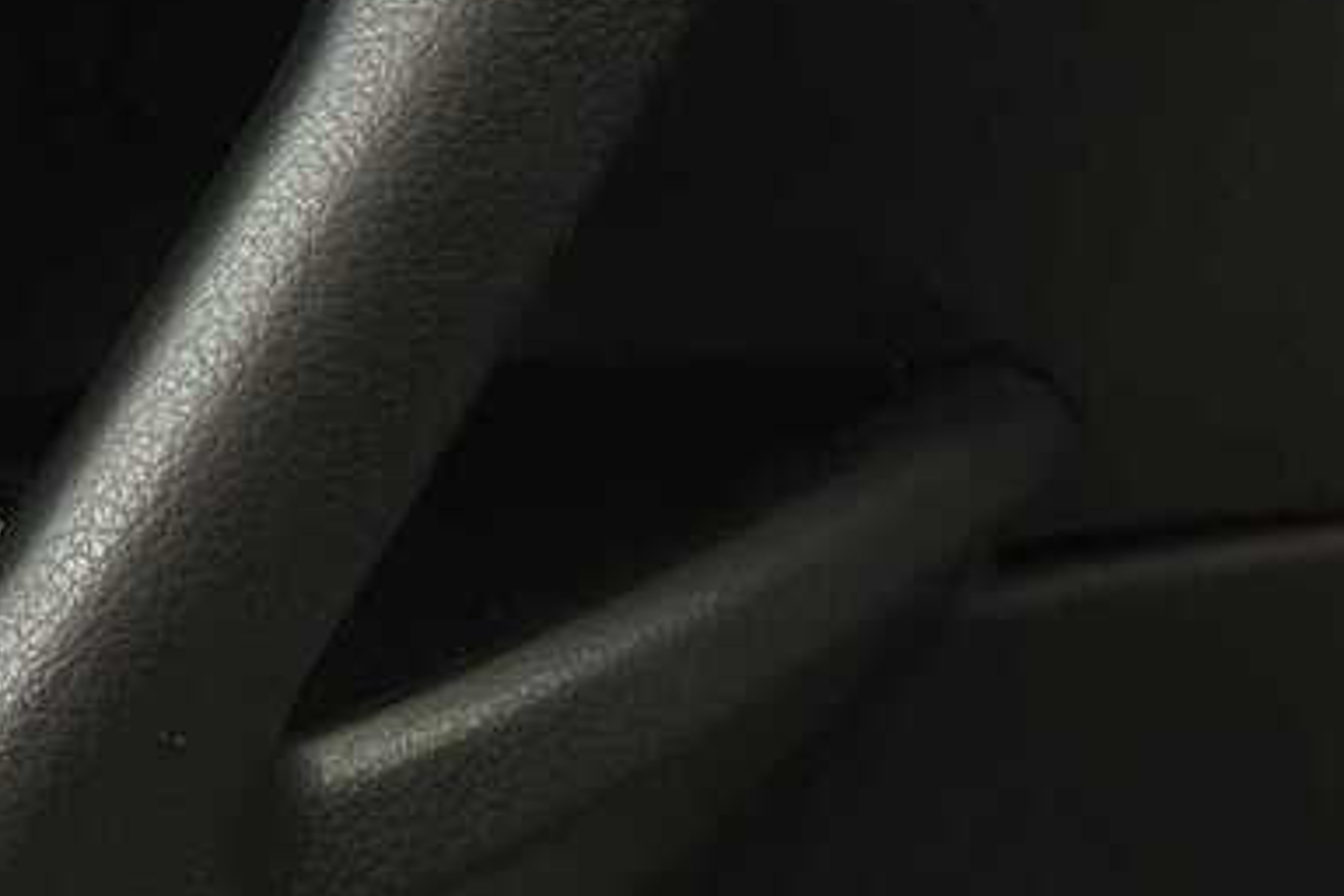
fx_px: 4368
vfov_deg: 11.5
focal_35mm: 117
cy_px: -103
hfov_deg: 16.8
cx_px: -200
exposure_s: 1/50
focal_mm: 6.86
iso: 250
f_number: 1.78
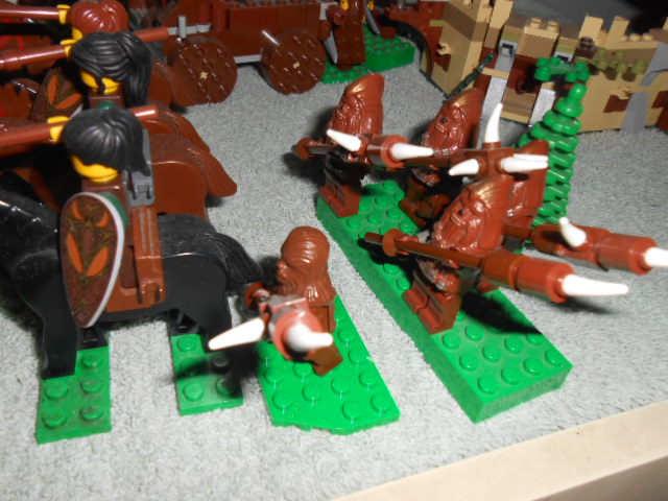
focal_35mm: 30
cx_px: 334
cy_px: 250
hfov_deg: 60.0
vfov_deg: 46.8
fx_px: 579
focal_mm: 5.3
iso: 200
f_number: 11.9
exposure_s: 1/25
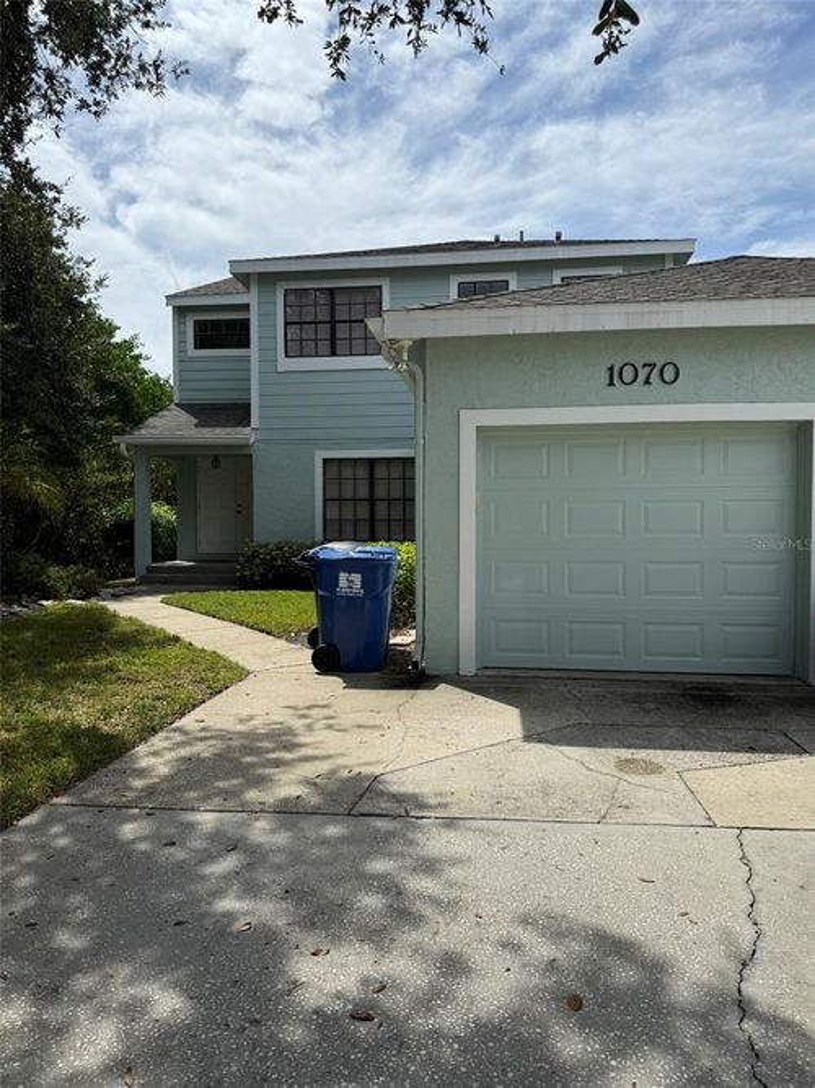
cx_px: 408
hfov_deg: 56.8
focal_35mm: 24
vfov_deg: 71.6
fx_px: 754
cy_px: 544
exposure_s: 1/7353
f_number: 1.78
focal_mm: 6.76
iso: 80
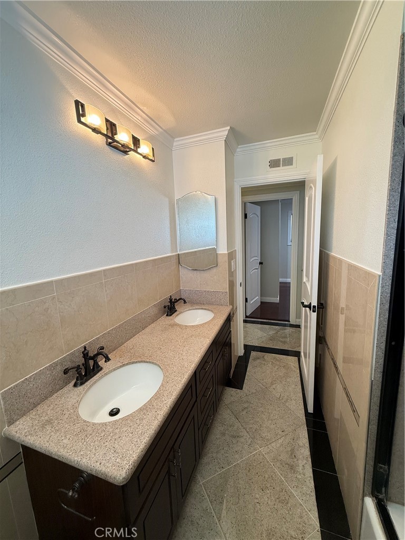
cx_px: 202
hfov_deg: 85.7
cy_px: 270
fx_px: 218
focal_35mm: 14
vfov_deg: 102.1
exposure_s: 1/120
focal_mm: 2.22
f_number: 2.2
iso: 320
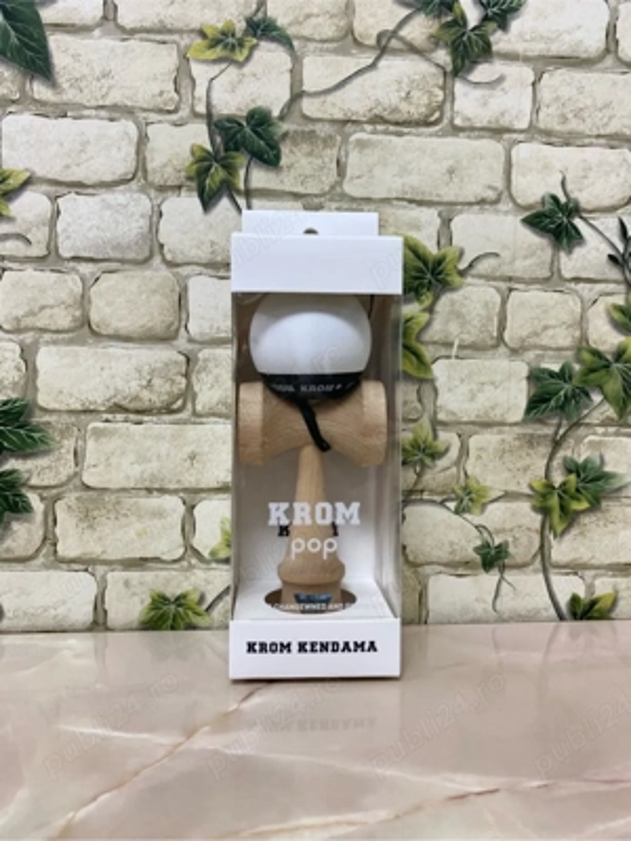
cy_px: 420
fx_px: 632
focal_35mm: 26
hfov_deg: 53.1
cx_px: 316
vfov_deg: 67.3
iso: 80
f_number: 1.8
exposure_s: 1/100
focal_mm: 4.25
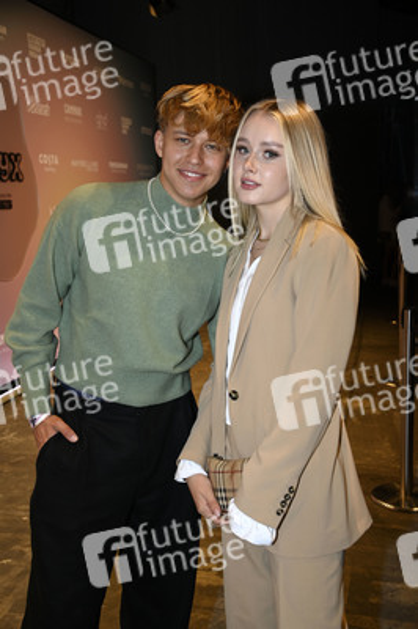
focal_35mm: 45
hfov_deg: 29.8
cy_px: 314
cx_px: 209
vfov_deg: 43.6
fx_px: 785
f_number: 5.6
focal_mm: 45
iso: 400
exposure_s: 1/250
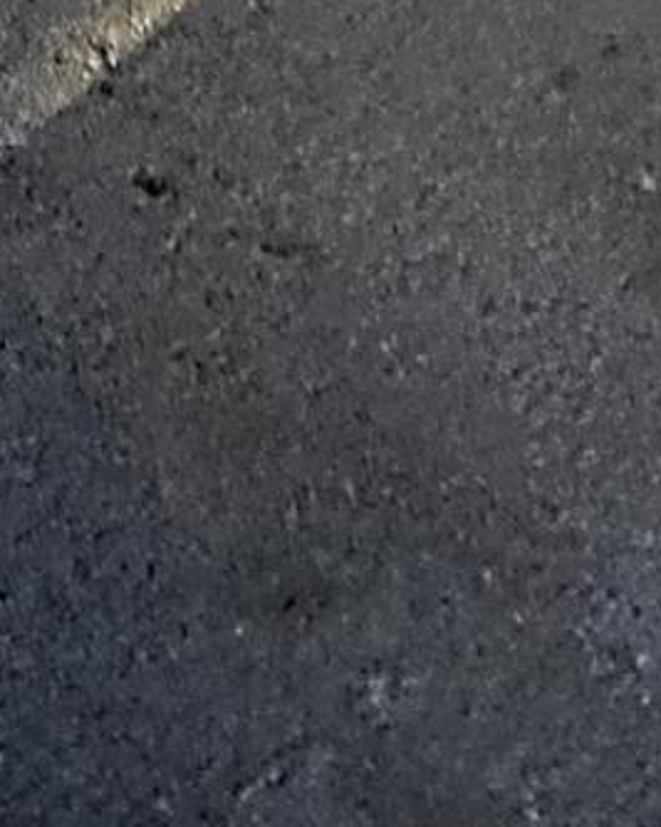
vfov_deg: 12.4
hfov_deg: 12.1
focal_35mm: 114
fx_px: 2789
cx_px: -641
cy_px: -1280
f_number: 2.2
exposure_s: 1/60
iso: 160
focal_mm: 1.74
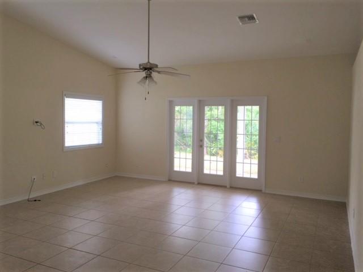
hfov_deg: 61.7
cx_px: 182
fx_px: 304
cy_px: 136
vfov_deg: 48.2
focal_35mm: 29
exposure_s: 1/30
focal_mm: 4.15
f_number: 2.2
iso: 32
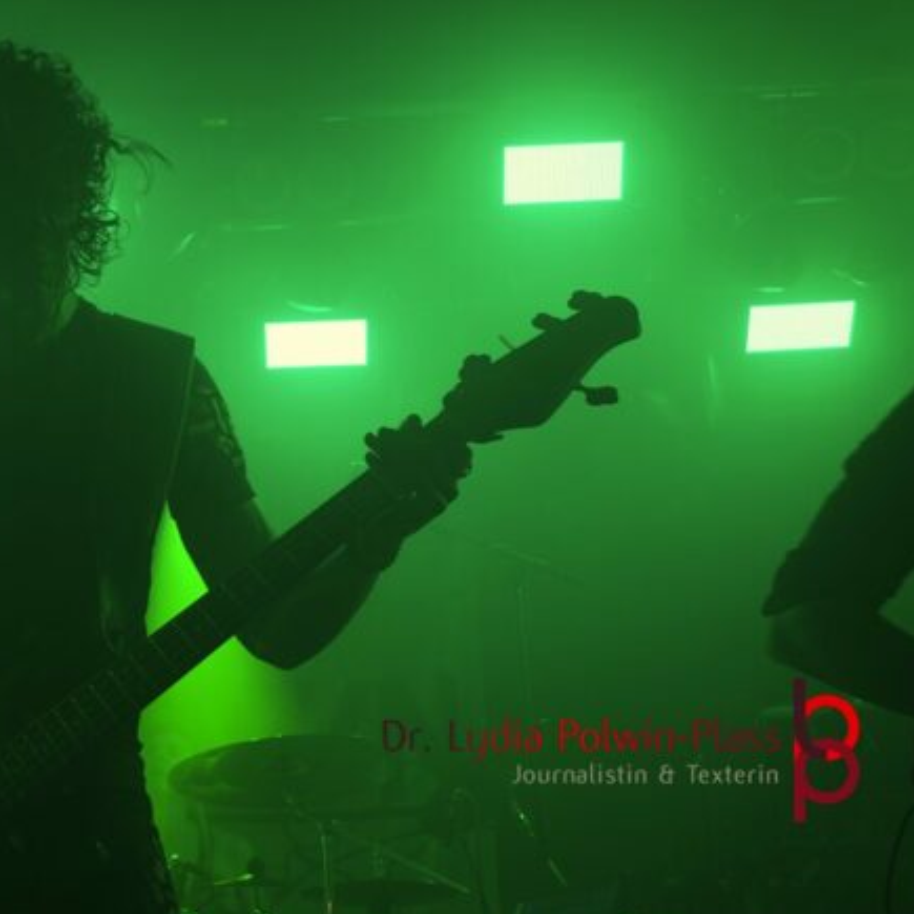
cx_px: 113
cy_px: 433
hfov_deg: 31.6
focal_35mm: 52
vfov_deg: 32.9
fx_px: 1546
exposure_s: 1/80
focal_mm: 23
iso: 100
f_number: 4.5
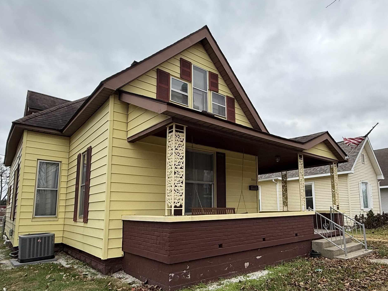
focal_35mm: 23
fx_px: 258
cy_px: 175
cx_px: 235
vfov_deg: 58.4
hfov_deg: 73.1
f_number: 2.2
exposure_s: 1/475
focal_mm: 2.22
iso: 50
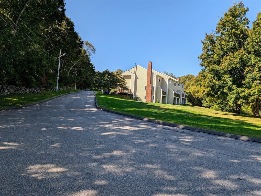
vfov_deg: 56.9
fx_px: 181
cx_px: 130
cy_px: 98
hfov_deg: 71.5
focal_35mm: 24
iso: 20
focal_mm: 6.9
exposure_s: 1/907
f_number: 1.68
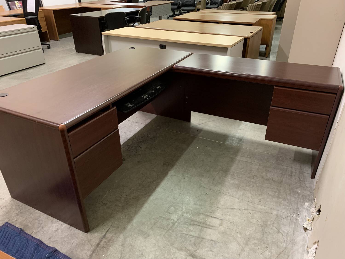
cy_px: 130
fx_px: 259
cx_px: 172
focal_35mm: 26
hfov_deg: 67.3
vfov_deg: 53.1
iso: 400
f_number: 1.8
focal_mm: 4.25
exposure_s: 1/40
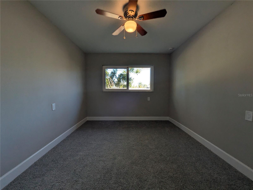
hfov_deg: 102.1
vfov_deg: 85.7
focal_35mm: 14
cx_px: 126
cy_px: 95
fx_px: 102
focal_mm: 1.85
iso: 58
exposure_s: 1/171
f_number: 2.2
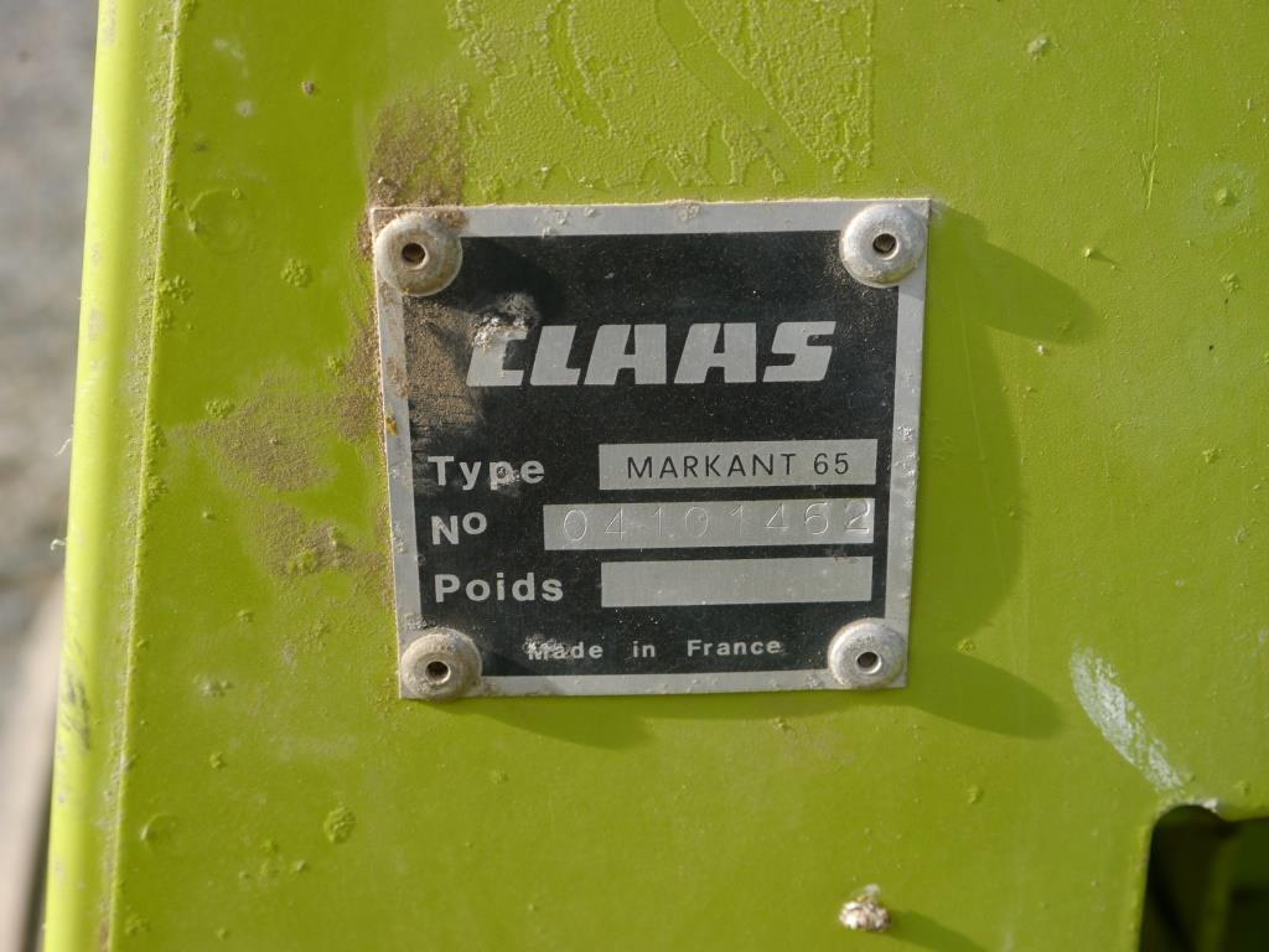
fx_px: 2053
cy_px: 476
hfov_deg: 34.3
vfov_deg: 26.1
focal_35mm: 56
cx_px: 634
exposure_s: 1/160
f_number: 6.3
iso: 160
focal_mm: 28
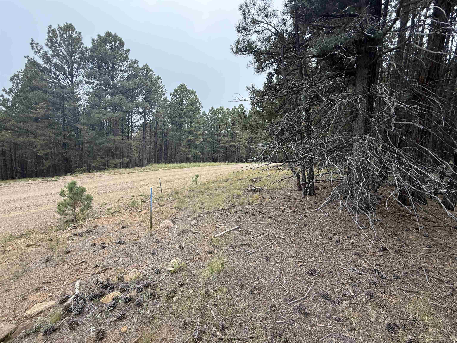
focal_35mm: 14
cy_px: 172
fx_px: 185
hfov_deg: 102.1
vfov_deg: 85.7
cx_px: 228
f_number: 2.2
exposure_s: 1/228
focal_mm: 2.22
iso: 64
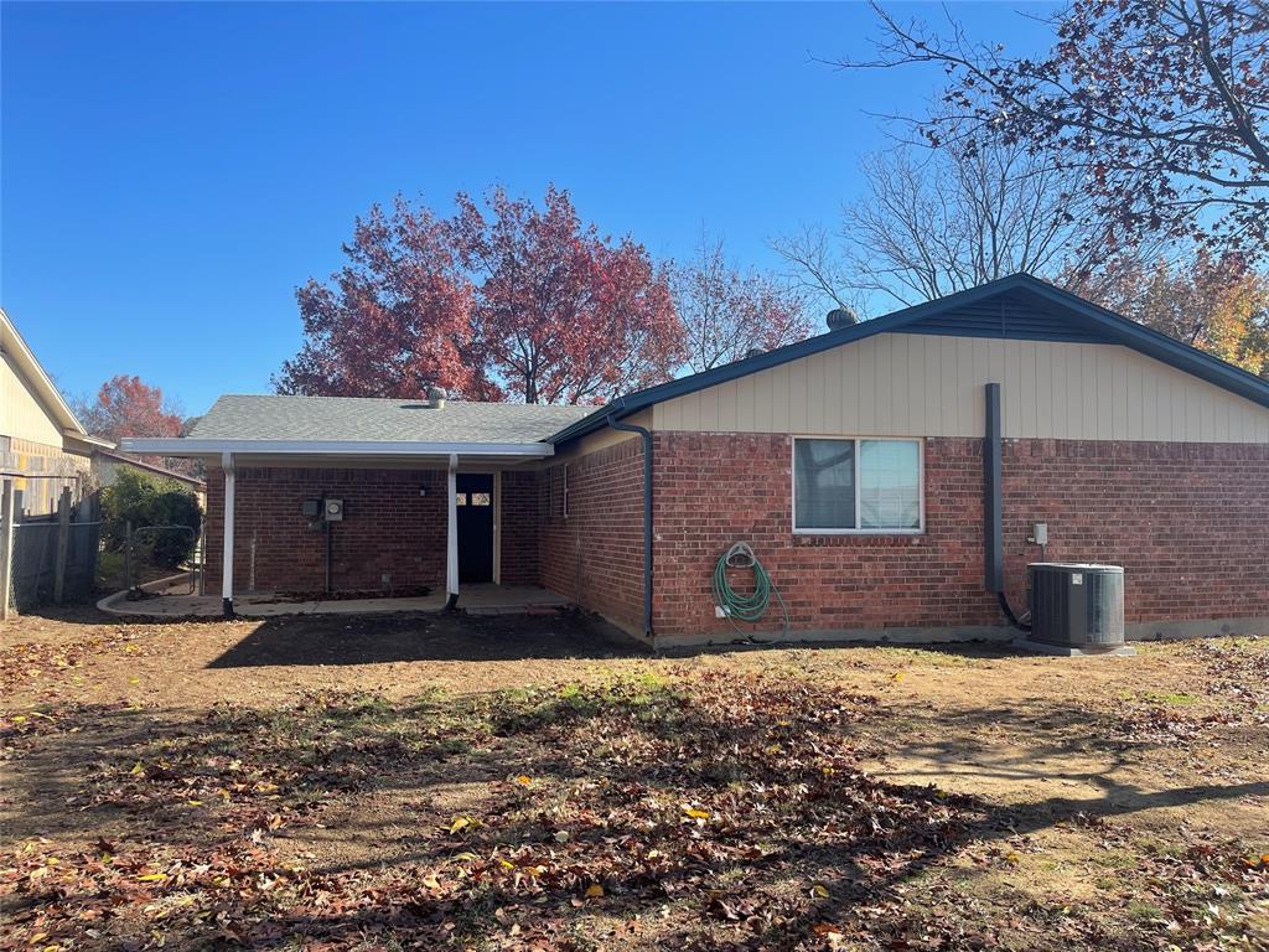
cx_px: 634
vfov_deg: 54.9
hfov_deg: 69.4
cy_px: 476
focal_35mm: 25
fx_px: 916
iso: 32
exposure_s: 1/1767
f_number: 1.6
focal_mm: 5.1
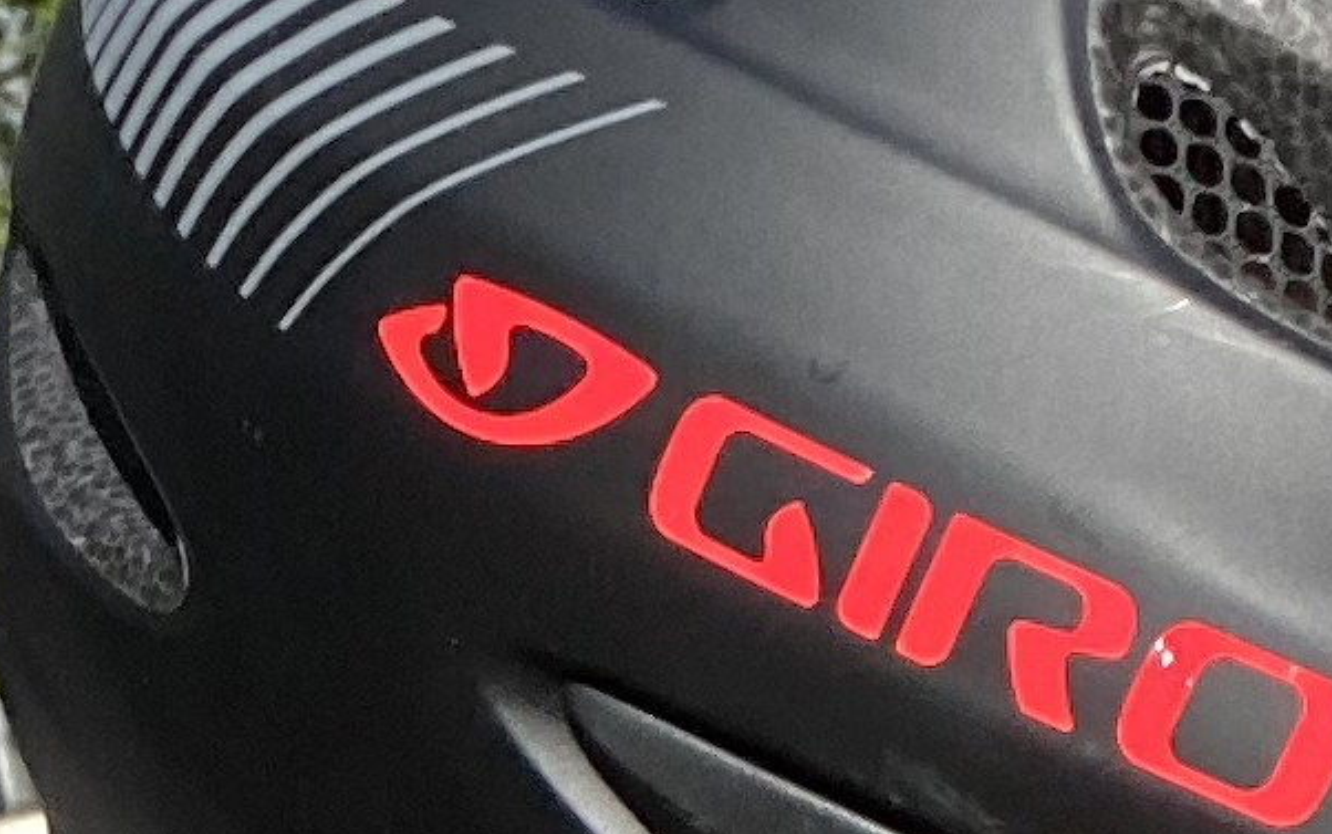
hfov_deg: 12.6
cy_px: 1783
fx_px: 5920
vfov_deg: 7.7
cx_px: -115
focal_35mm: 163
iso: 25
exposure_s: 1/1018
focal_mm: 2.71
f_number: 2.2
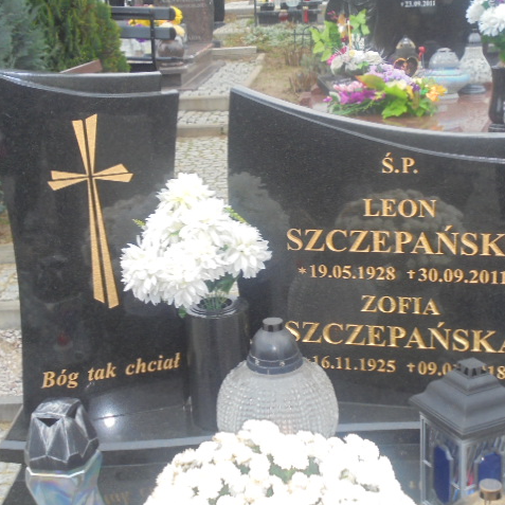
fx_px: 842
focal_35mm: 51
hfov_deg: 33.4
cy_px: 252
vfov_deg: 33.4
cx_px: 284
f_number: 4.5
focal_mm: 7.8
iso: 250
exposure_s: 1/30
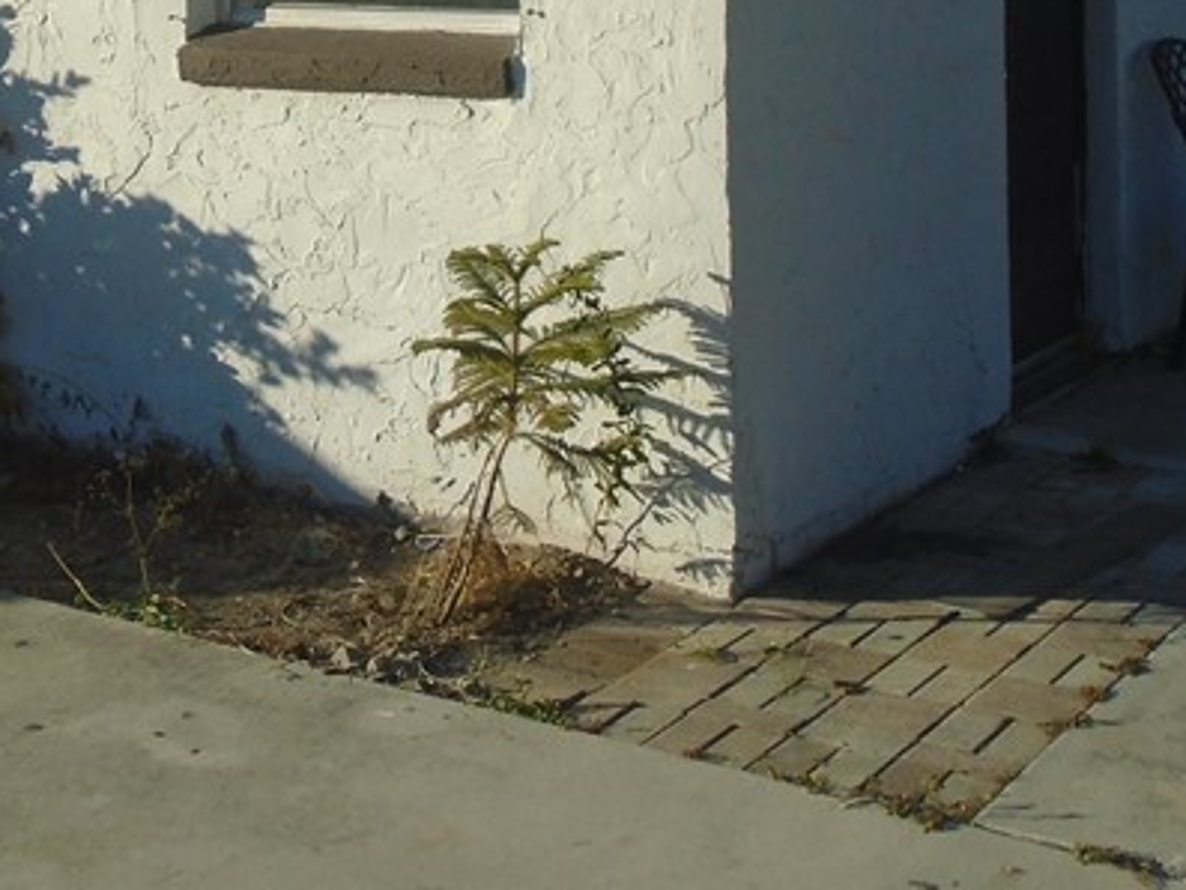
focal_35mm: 67
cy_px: -209
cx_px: 400
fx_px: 2296
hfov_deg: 28.8
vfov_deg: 20.4
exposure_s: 1/320
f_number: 8
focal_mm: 4.6
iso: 100
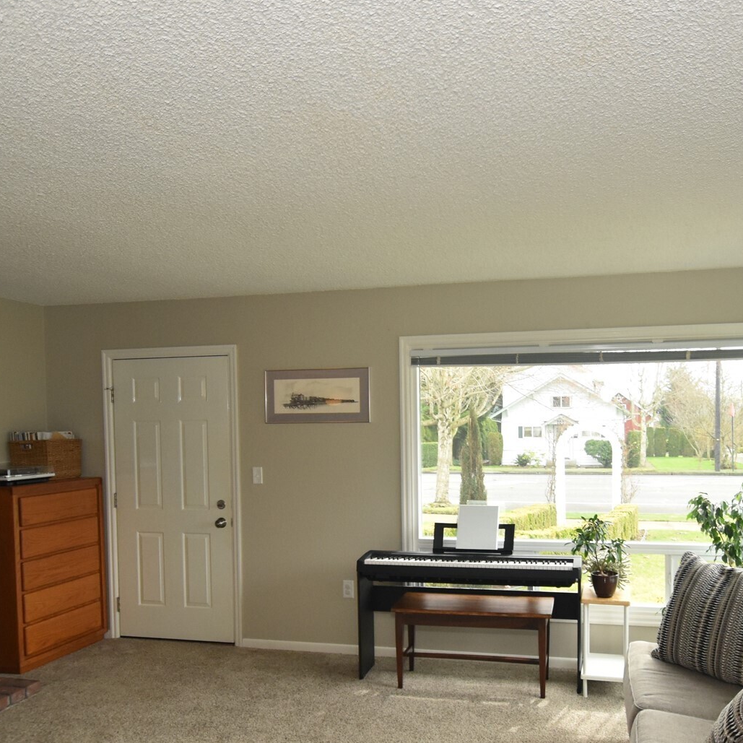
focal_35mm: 21
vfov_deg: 72.0
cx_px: 210
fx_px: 510
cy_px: 404
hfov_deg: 68.7
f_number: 4.5
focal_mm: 10
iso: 800
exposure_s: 1/160
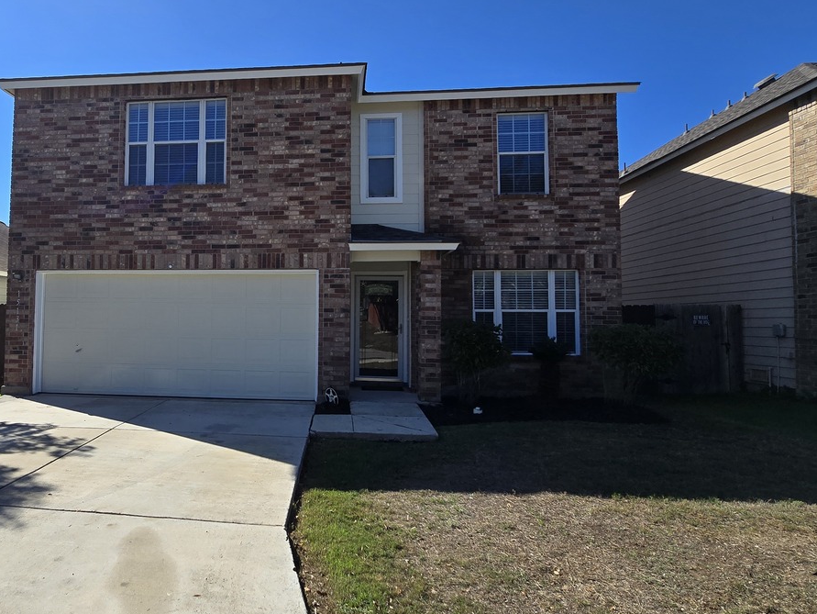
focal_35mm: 21
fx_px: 496
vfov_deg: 63.5
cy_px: 294
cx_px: 284
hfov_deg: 76.9
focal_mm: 2.2
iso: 50
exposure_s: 1/2339
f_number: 2.2
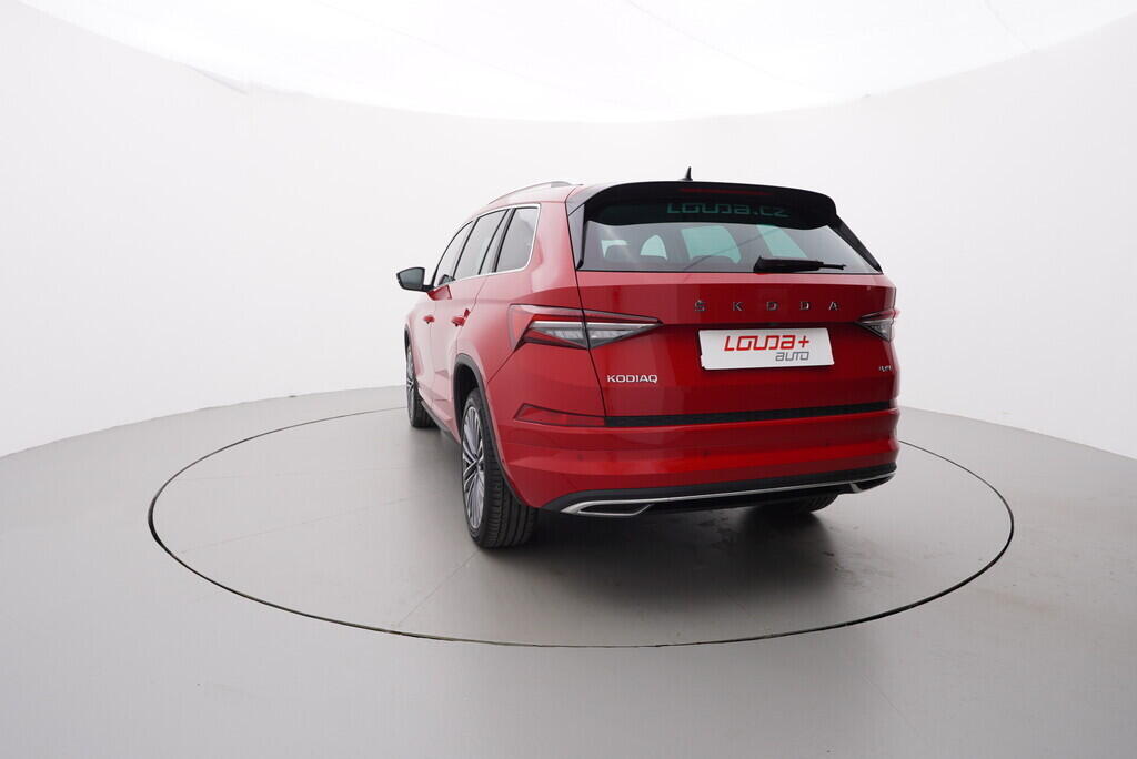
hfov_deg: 77.3
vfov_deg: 56.2
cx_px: 568
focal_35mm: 22
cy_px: 380
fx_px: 711
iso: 200
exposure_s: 1/80
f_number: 5
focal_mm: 15
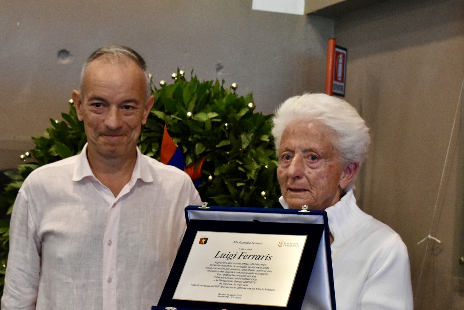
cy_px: 215
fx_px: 1160
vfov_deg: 15.2
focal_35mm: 90
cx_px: 194
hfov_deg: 22.6
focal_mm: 42
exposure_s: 1/50
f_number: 5.6
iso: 3200
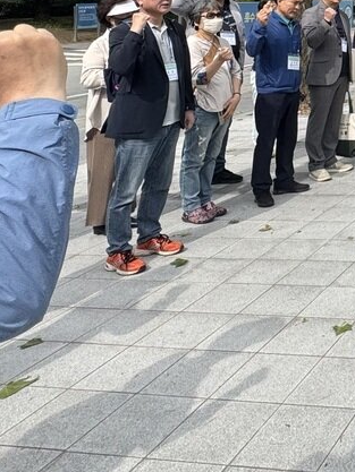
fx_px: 642
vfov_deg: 34.5
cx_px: 538
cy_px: -57
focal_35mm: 47
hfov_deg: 24.1
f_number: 2.2
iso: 40
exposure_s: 1/968
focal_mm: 2.22
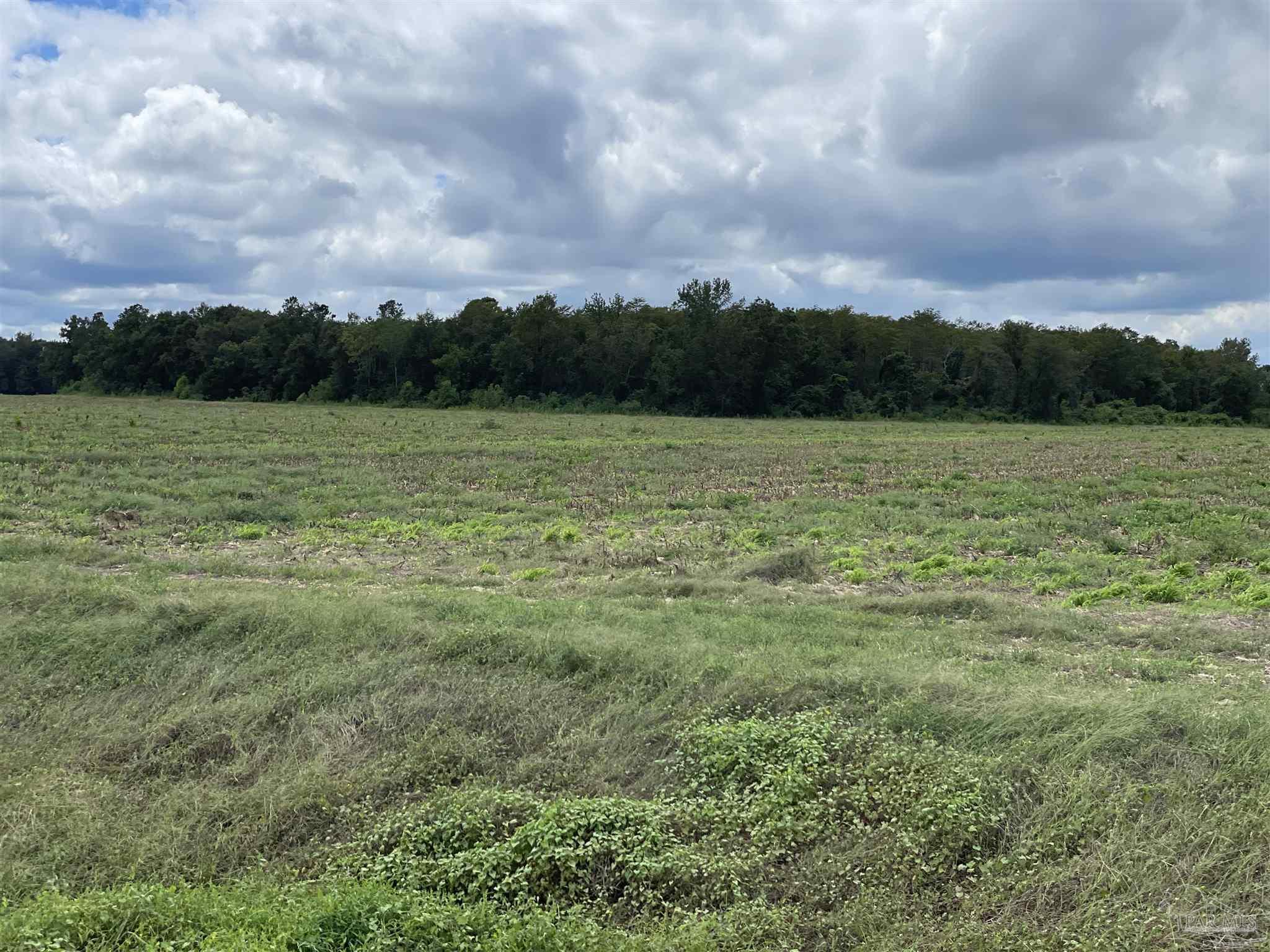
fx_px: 1908
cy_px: 476
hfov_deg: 36.8
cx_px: 635
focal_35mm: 52
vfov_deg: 28.0
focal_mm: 6
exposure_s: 1/2660
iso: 32
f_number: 2
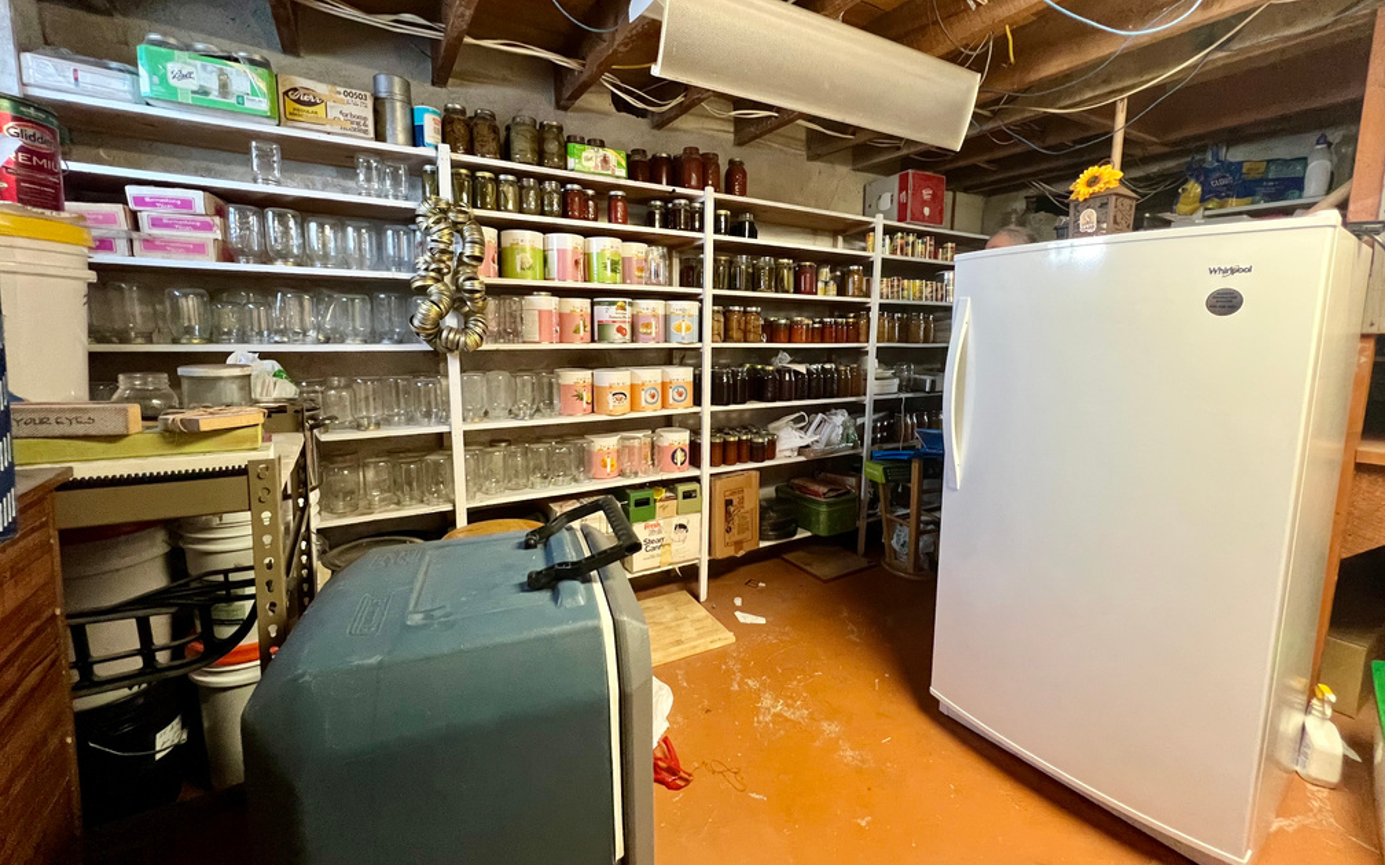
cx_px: 701
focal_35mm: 14
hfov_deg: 105.3
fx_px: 528
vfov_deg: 78.5
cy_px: 402
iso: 500
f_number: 1.8
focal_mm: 1.57
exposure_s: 1/60
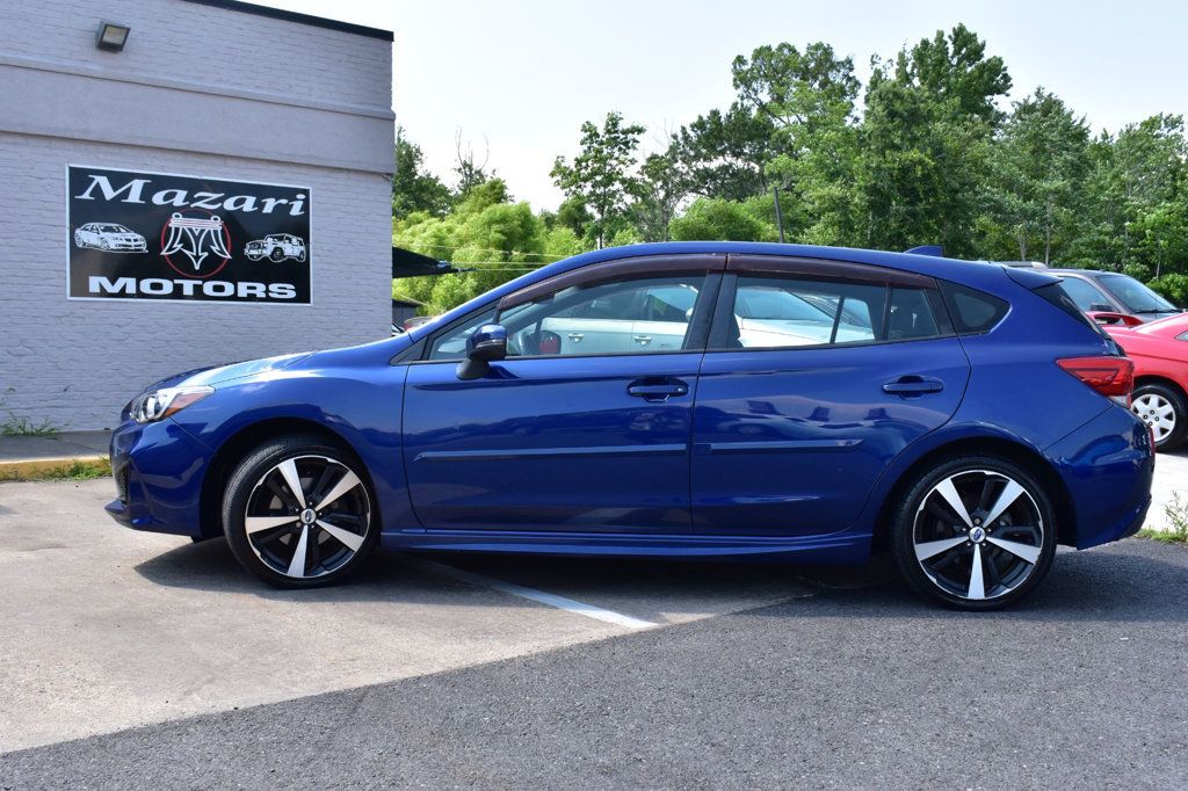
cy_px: 396
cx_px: 594
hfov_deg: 53.1
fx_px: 1188
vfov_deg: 36.8
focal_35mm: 36
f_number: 10
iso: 400
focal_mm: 24
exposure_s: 1/320
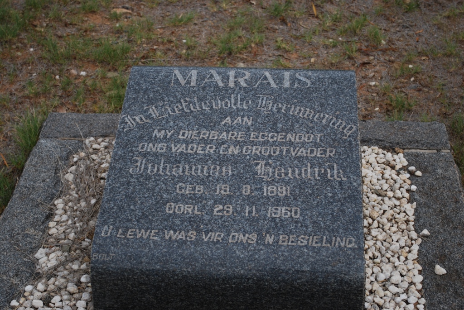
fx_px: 929
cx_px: 232
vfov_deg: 19.0
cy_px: 155
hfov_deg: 28.0
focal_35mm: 72
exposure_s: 1/125
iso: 100
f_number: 5.6
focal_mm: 48
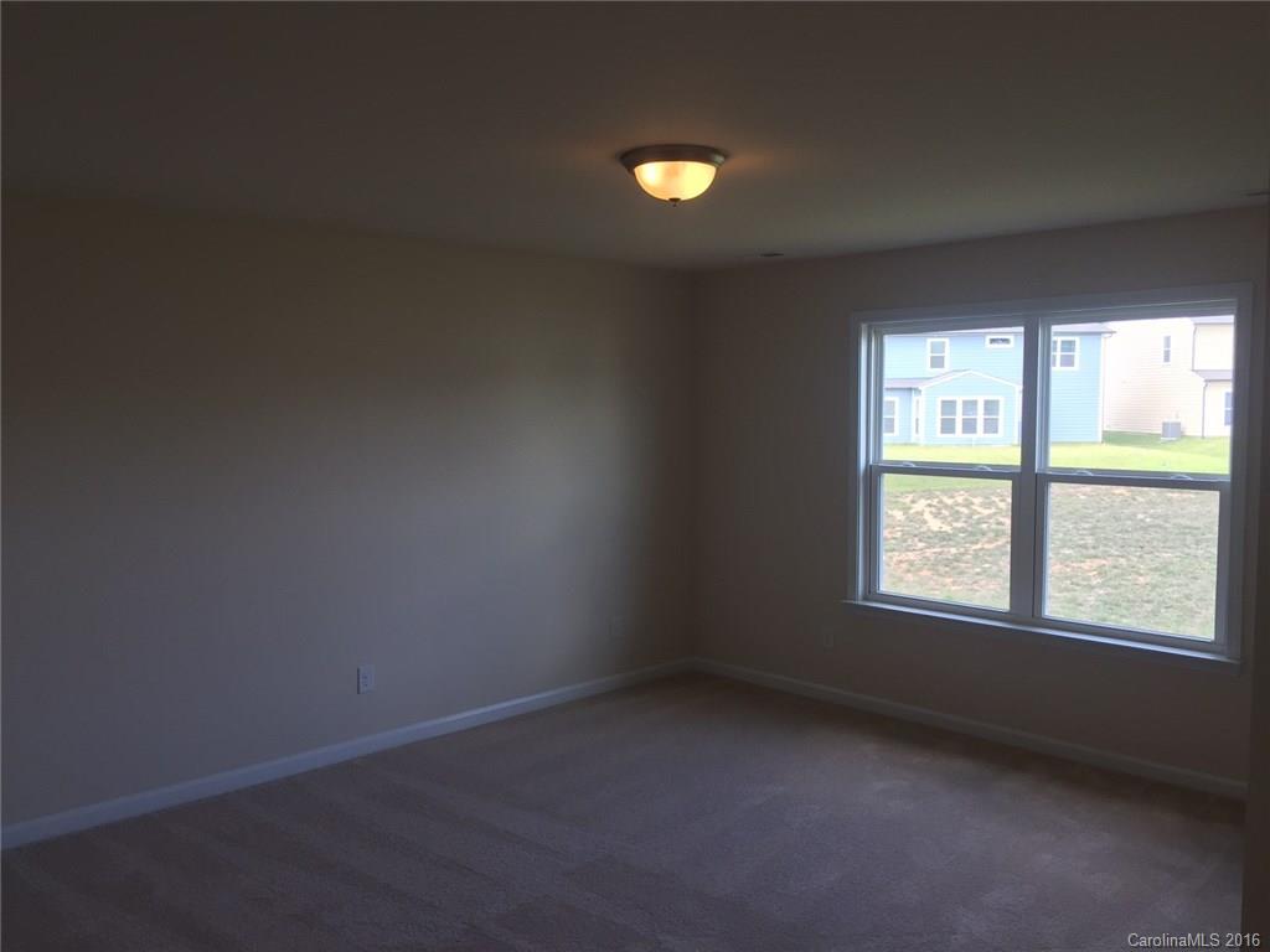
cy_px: 476
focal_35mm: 29
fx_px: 1064
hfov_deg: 61.7
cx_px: 635
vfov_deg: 48.2
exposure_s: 1/60
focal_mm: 4.15
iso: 40
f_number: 2.2
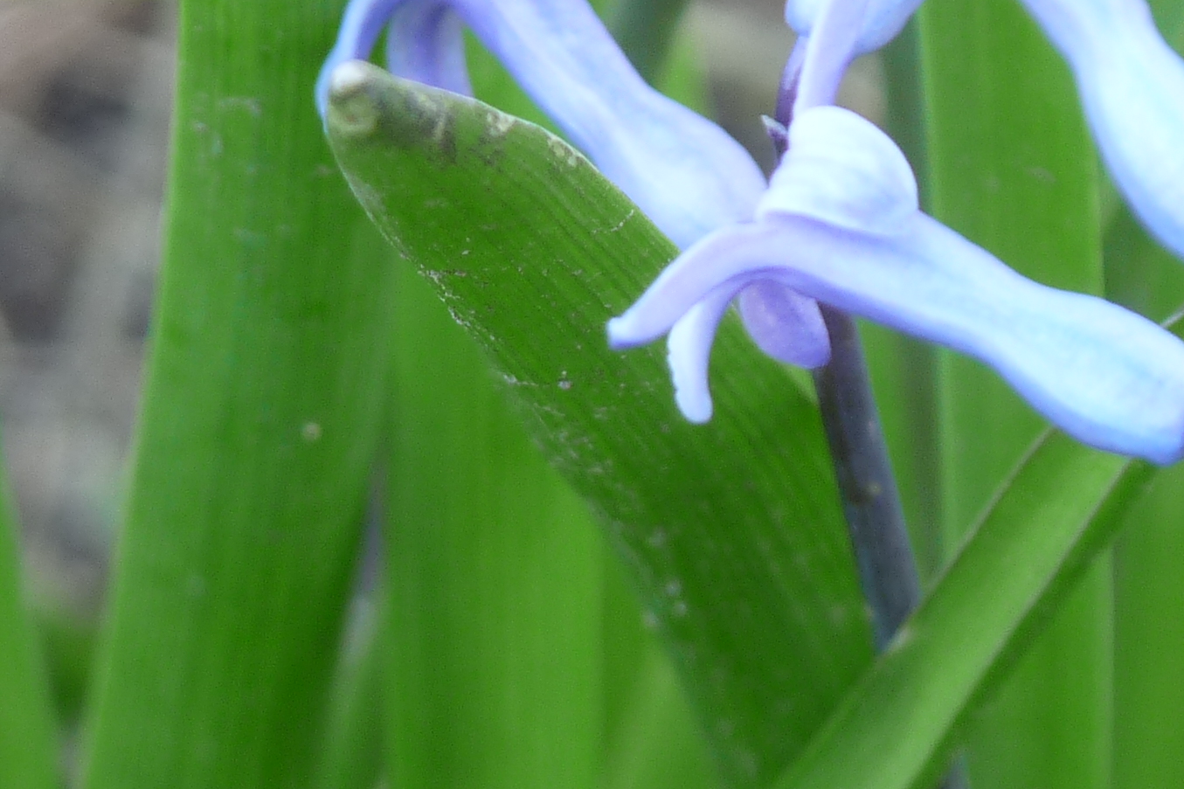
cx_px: 713
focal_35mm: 672
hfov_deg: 3.1
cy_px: 232
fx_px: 22097
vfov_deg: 2.0
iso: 125
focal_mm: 42.6
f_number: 3.7
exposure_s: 1/60
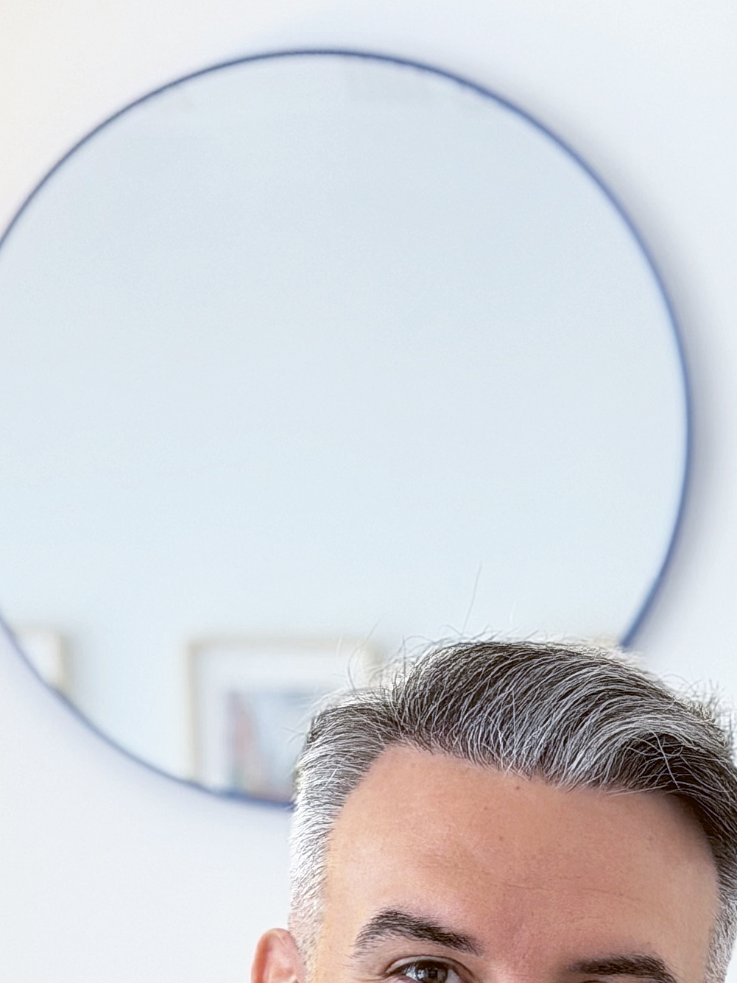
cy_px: 1363
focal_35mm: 145
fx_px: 4117
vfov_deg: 13.0
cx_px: 538
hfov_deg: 10.2
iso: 100
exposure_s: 1/100
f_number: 1.78
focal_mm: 6.76
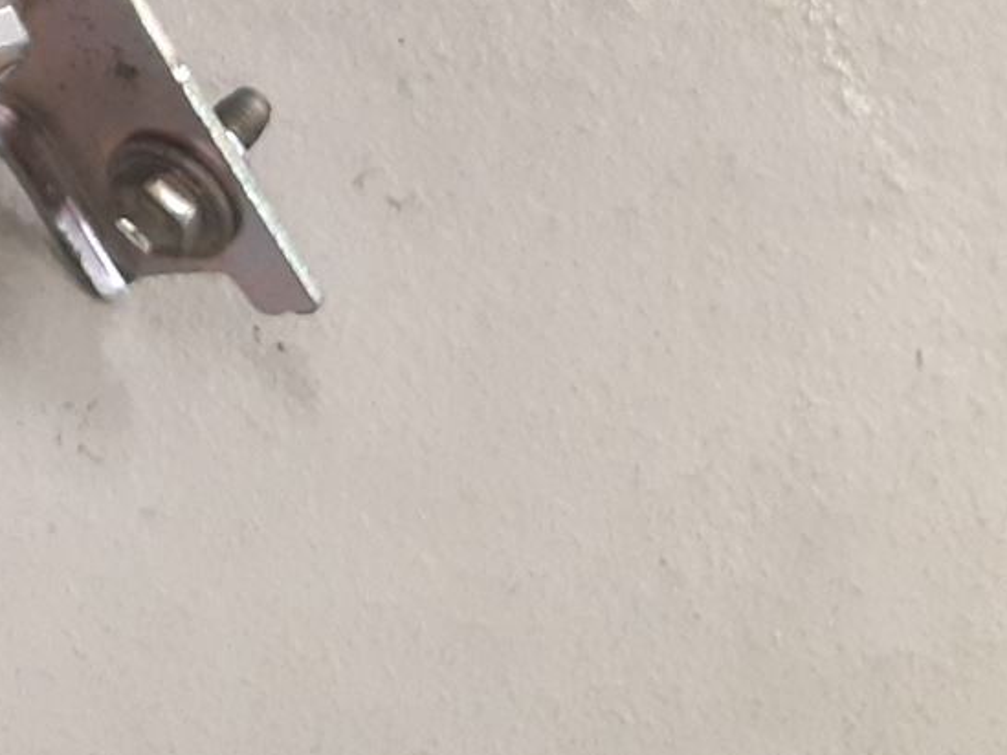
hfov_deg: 17.3
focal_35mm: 97
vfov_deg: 13.7
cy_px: -596
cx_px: -688
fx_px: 2822
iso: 200
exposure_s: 1/50
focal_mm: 3.93
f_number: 1.7
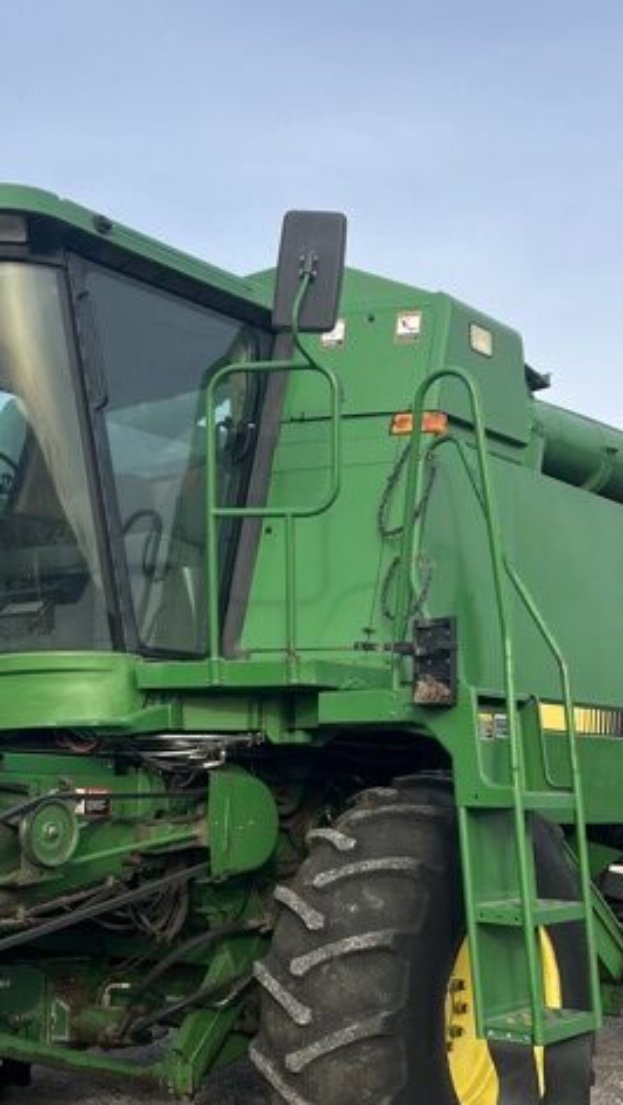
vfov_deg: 42.2
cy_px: 749
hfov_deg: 24.8
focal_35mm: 48
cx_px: 215
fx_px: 1408
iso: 50
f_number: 1.6
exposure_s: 1/1600
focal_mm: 5.1
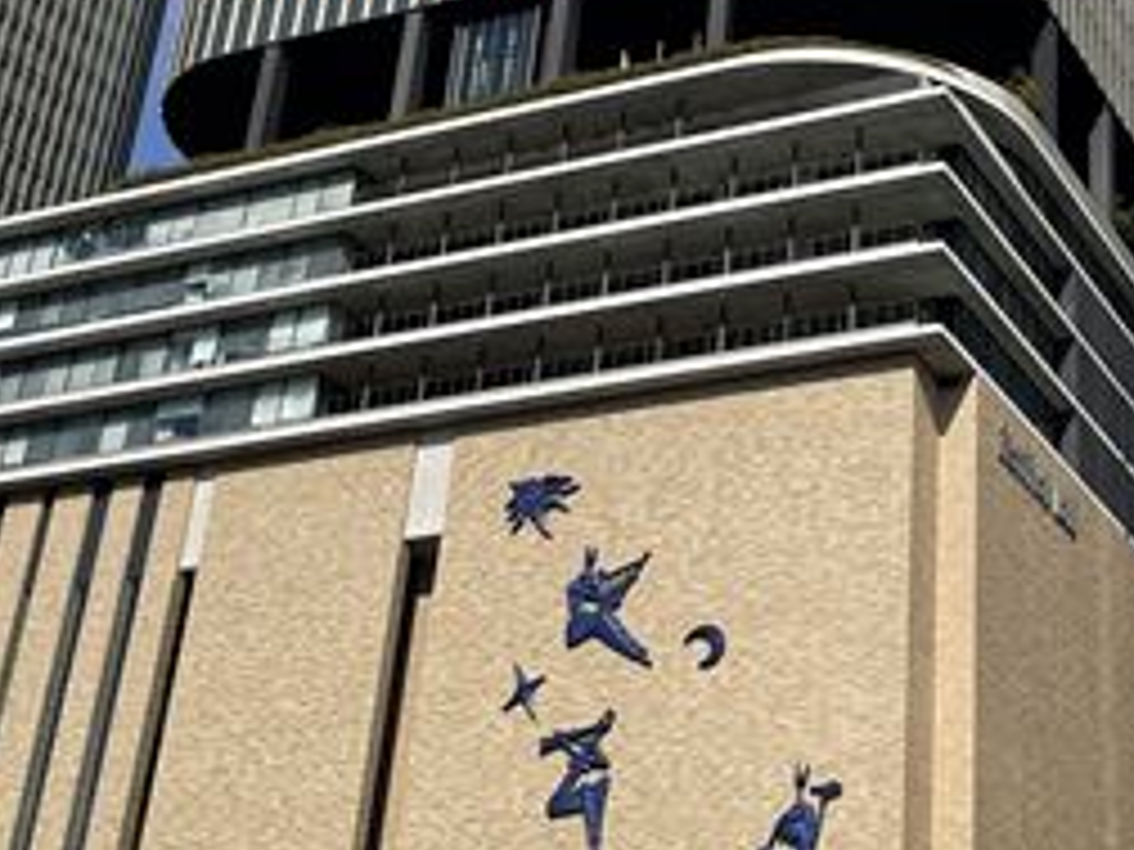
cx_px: 770
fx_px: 2162
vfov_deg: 22.1
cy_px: 220
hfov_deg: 29.2
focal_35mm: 66
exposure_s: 1/4292
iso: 32
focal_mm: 4.2
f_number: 1.6
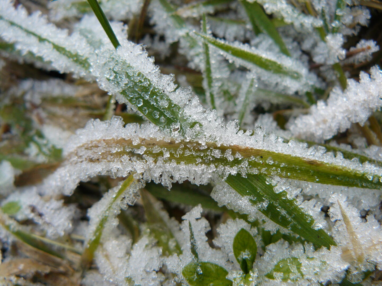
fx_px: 397
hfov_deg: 51.4
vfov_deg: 39.7
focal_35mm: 36
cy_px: 143
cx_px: 191
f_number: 3.2
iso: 100
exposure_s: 1/125
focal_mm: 6
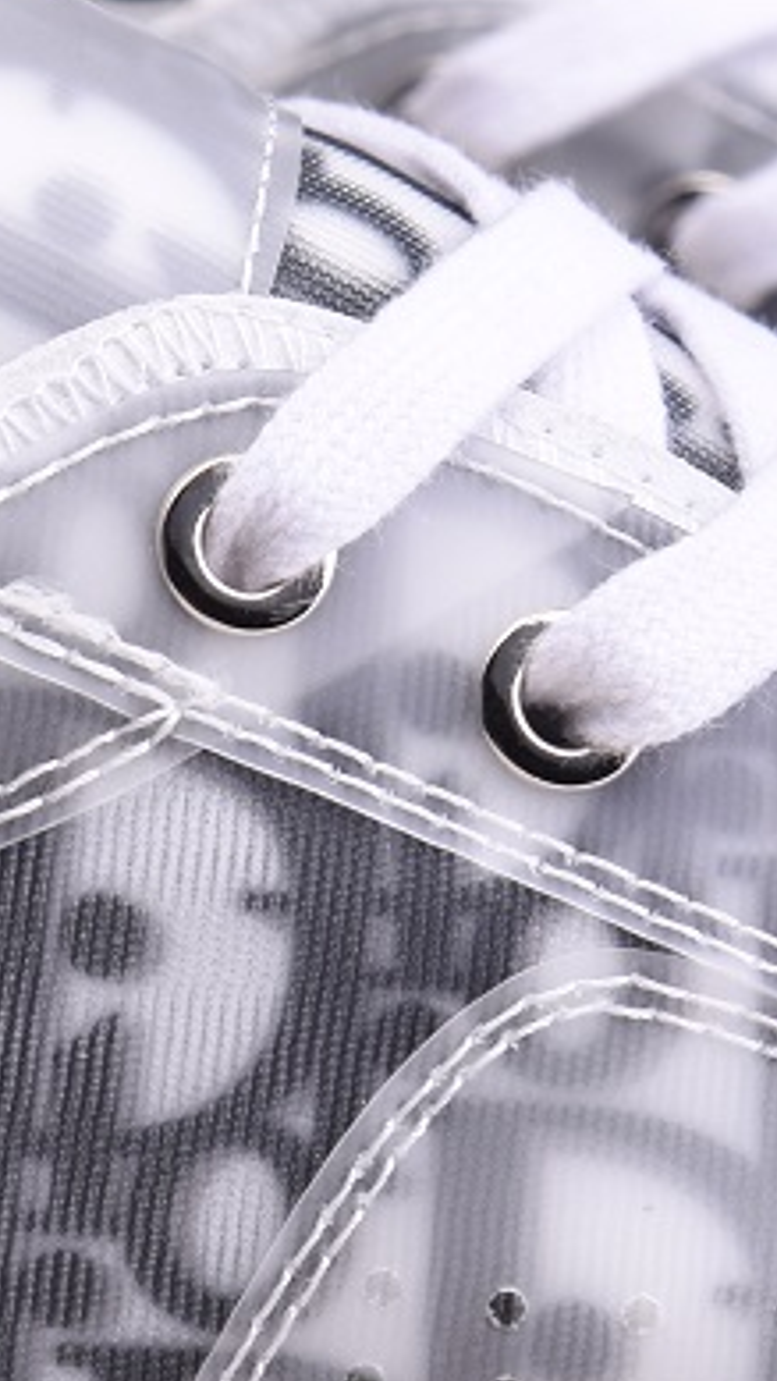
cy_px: 1035
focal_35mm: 317
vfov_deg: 6.8
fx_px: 11603
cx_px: -266
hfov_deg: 3.8
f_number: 11
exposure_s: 1/125
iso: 100
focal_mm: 98
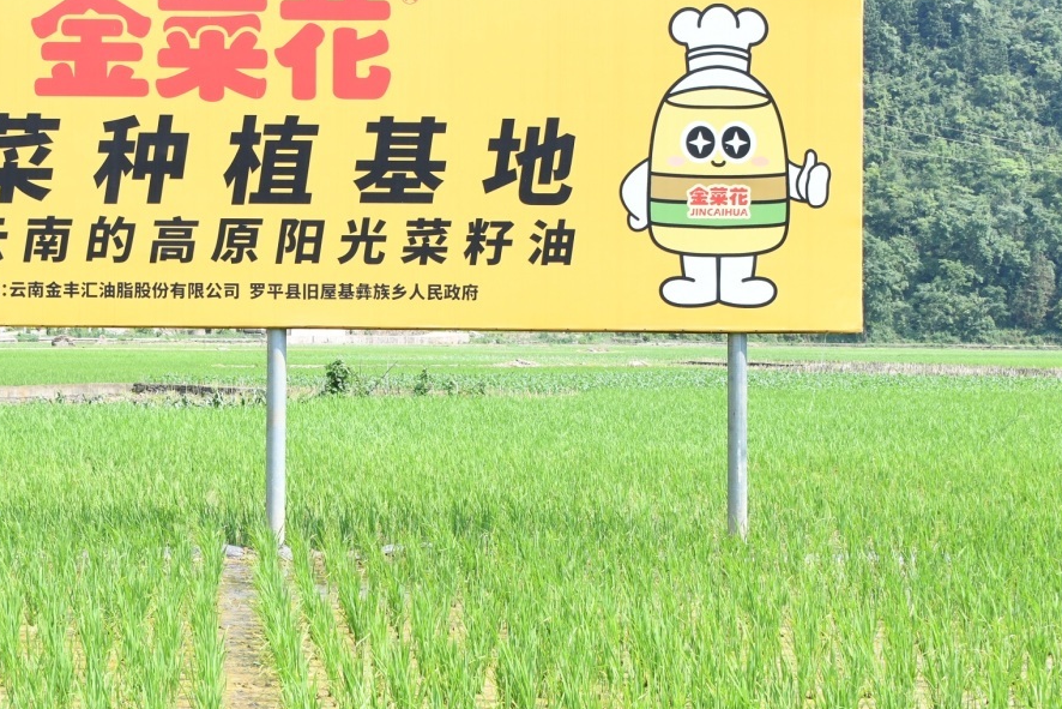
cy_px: 308
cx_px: 310
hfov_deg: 25.8
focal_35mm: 78
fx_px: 2301
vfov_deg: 17.5
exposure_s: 1/320
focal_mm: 36
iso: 640
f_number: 9
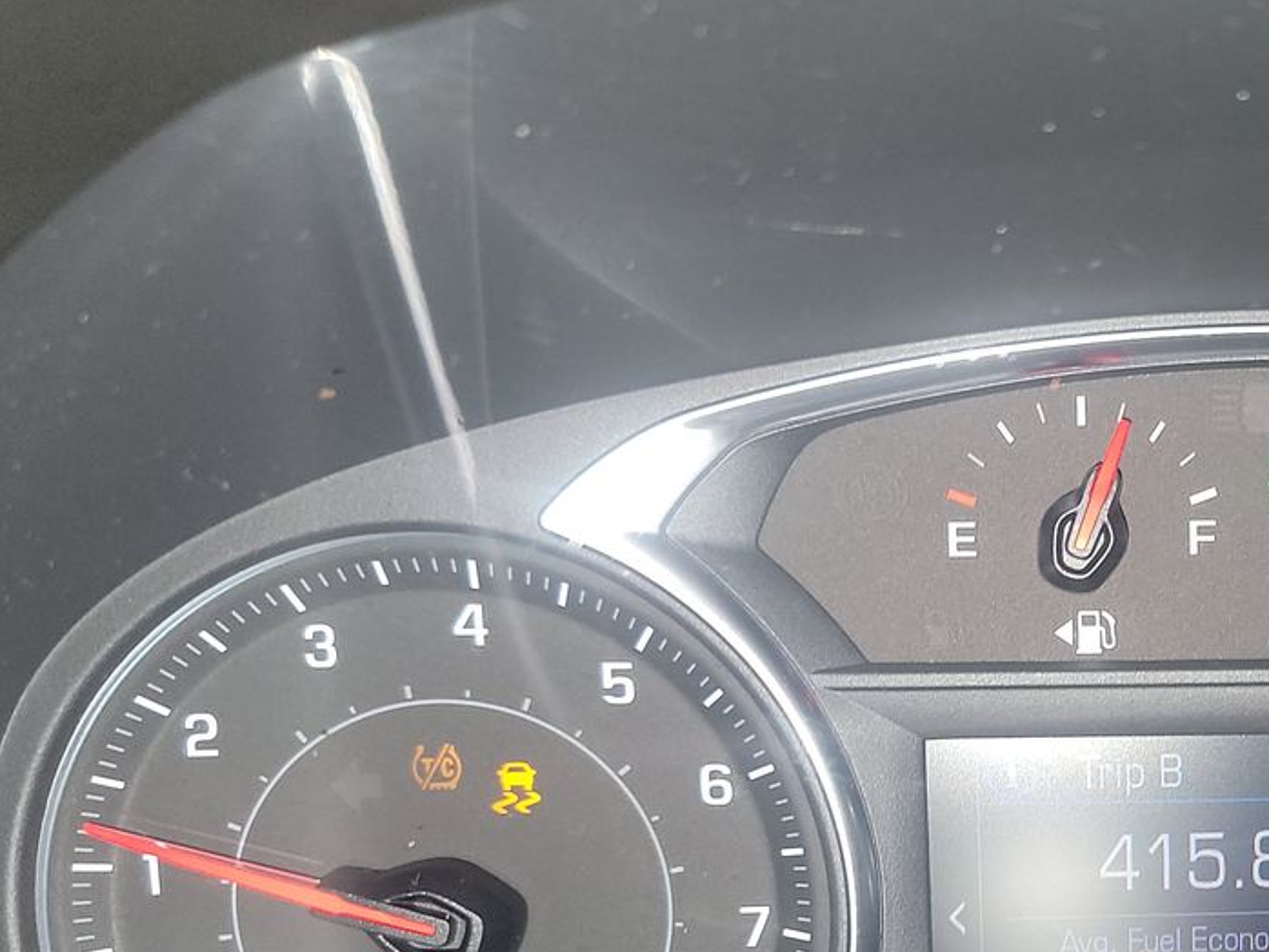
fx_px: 2017
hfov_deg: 32.4
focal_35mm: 55
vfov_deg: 25.8
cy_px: 848
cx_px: 1236
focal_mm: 6.7
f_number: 1.8
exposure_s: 1/45
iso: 255
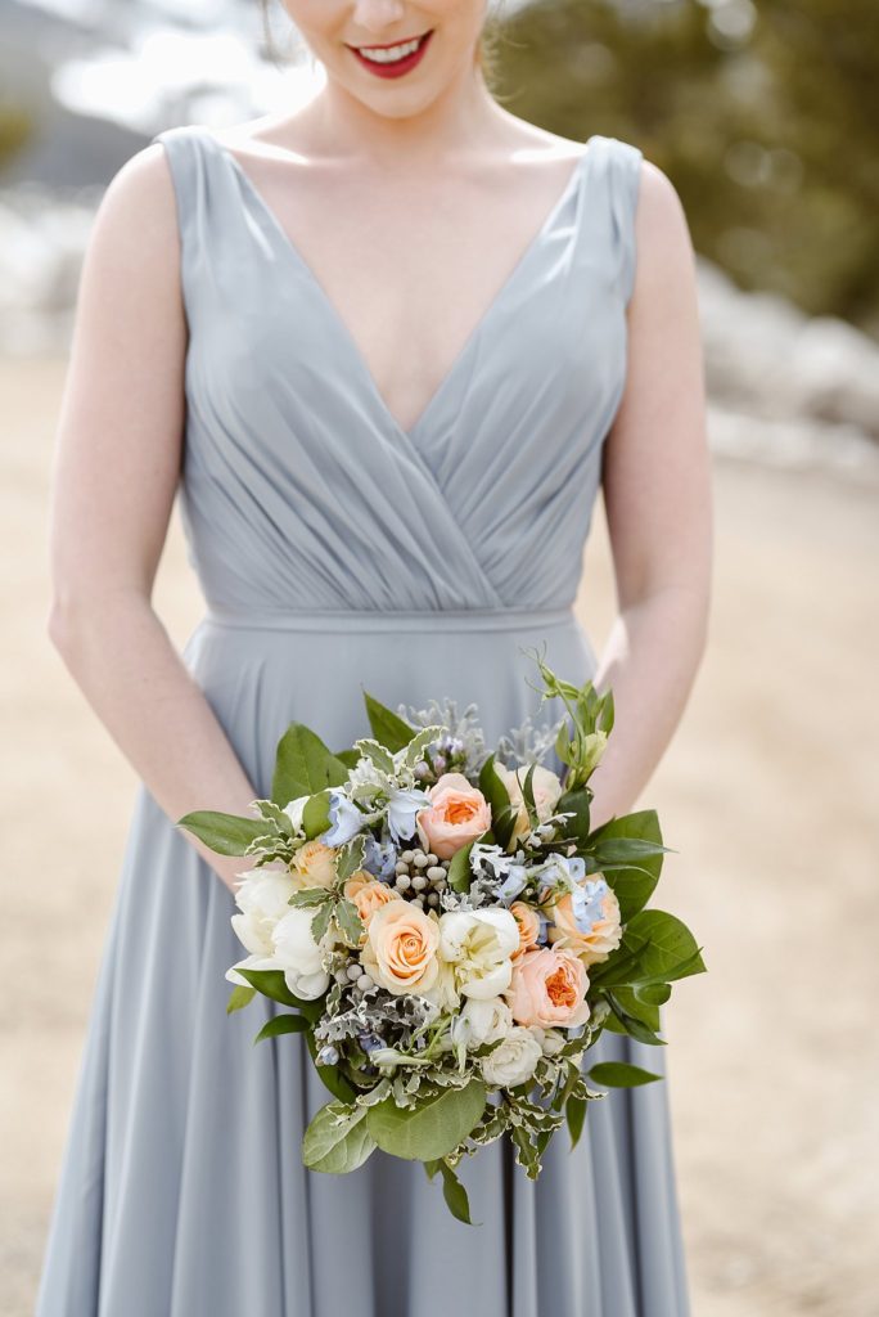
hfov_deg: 16.1
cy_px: 658
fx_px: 3109
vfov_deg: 23.9
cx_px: 440
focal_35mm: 85
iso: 64
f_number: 2.8
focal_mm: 85
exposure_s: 1/640
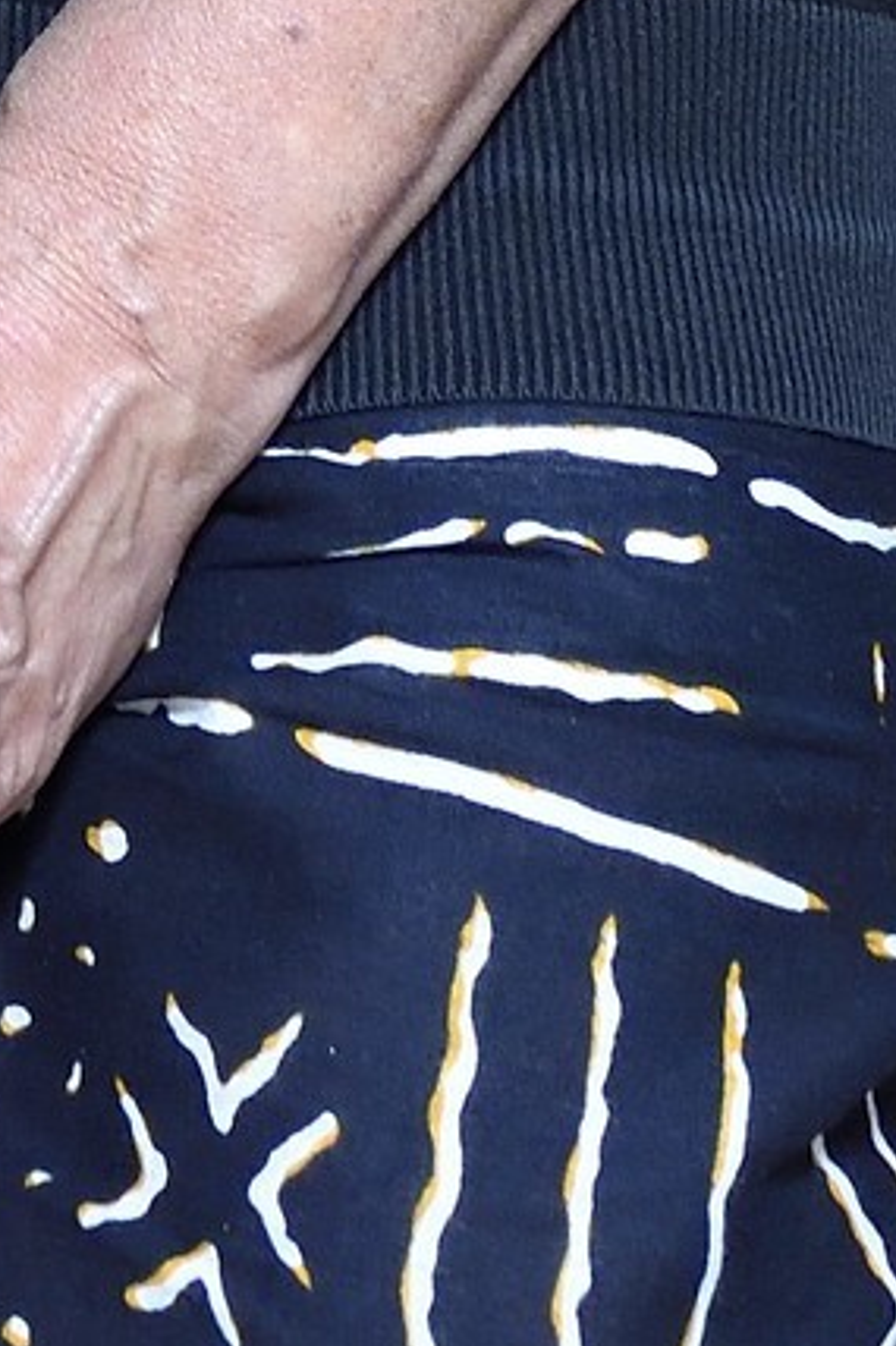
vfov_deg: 5.8
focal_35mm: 337
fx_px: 12591
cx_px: -805
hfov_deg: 4.0
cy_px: -2148
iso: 1600
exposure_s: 1/40
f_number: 5.6
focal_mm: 60
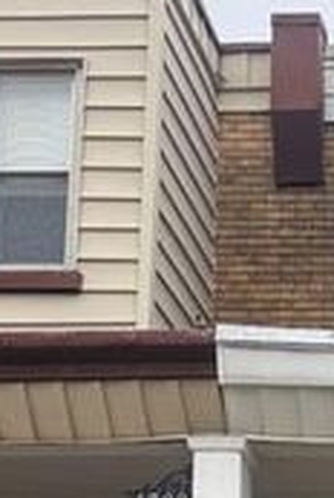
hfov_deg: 13.0
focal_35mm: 96
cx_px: 599
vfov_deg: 18.5
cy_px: 776
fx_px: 1331
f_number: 1.78
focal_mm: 6.76
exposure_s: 1/615
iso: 80
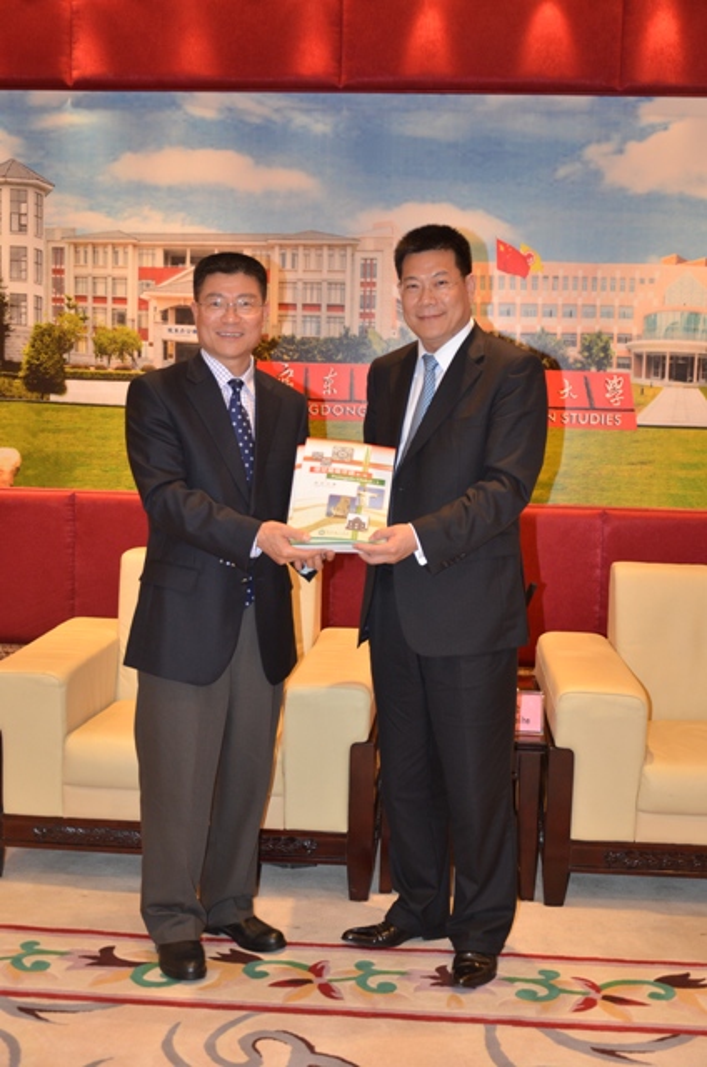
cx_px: 354
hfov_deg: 29.7
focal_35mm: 45
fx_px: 1331
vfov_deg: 43.7
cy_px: 534
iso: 800
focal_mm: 30
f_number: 4.2
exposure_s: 1/60
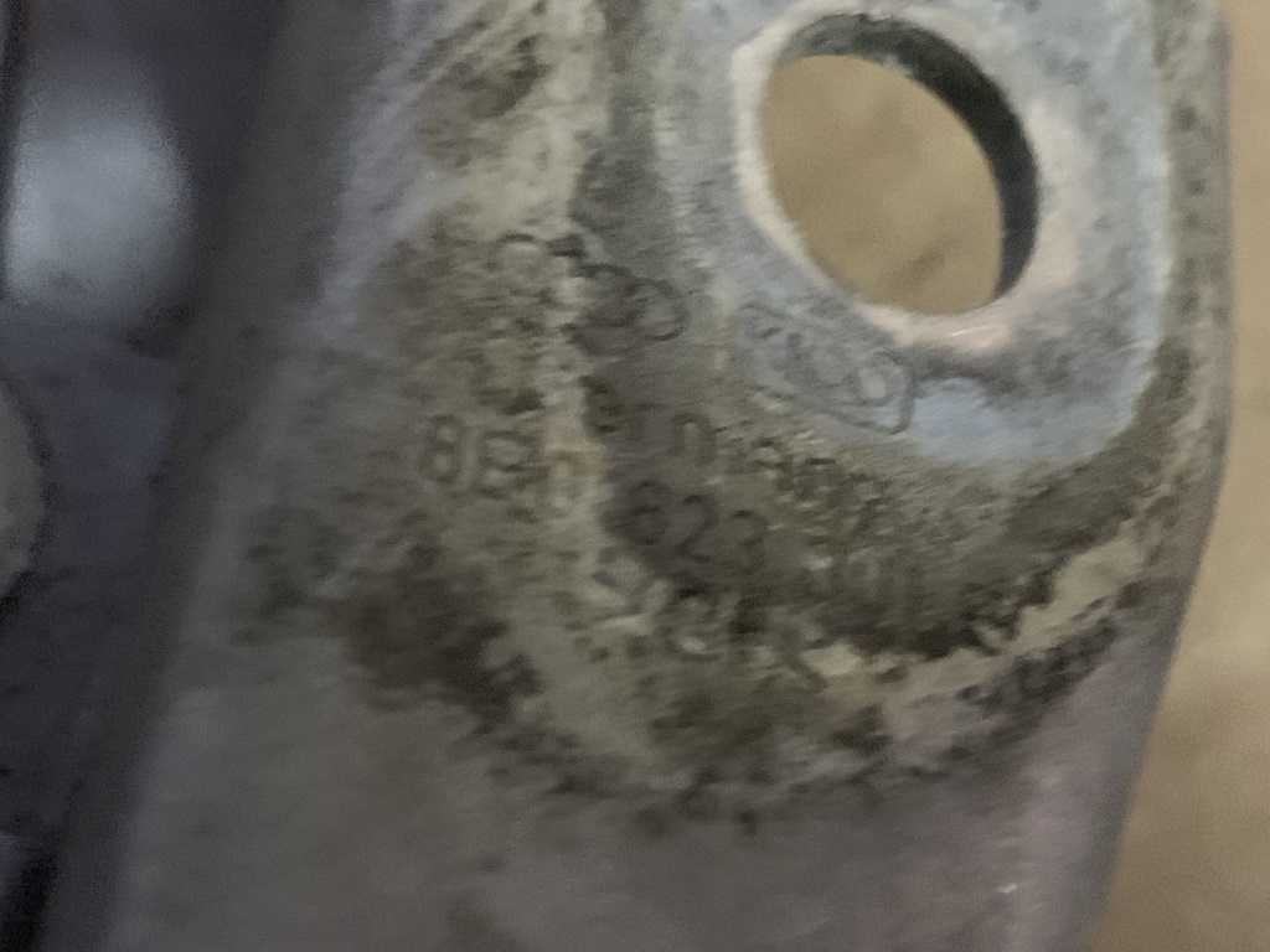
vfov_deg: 53.1
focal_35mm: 26
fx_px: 954
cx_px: 635
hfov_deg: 67.3
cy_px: 476
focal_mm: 4.25
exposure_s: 1/25
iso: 800
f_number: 1.8
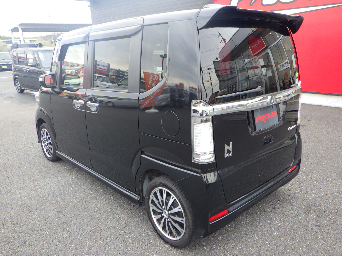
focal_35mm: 28
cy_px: 128
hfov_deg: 63.4
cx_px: 171
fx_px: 277
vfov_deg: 49.7
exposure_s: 1/50
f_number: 3.5
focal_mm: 5
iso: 125
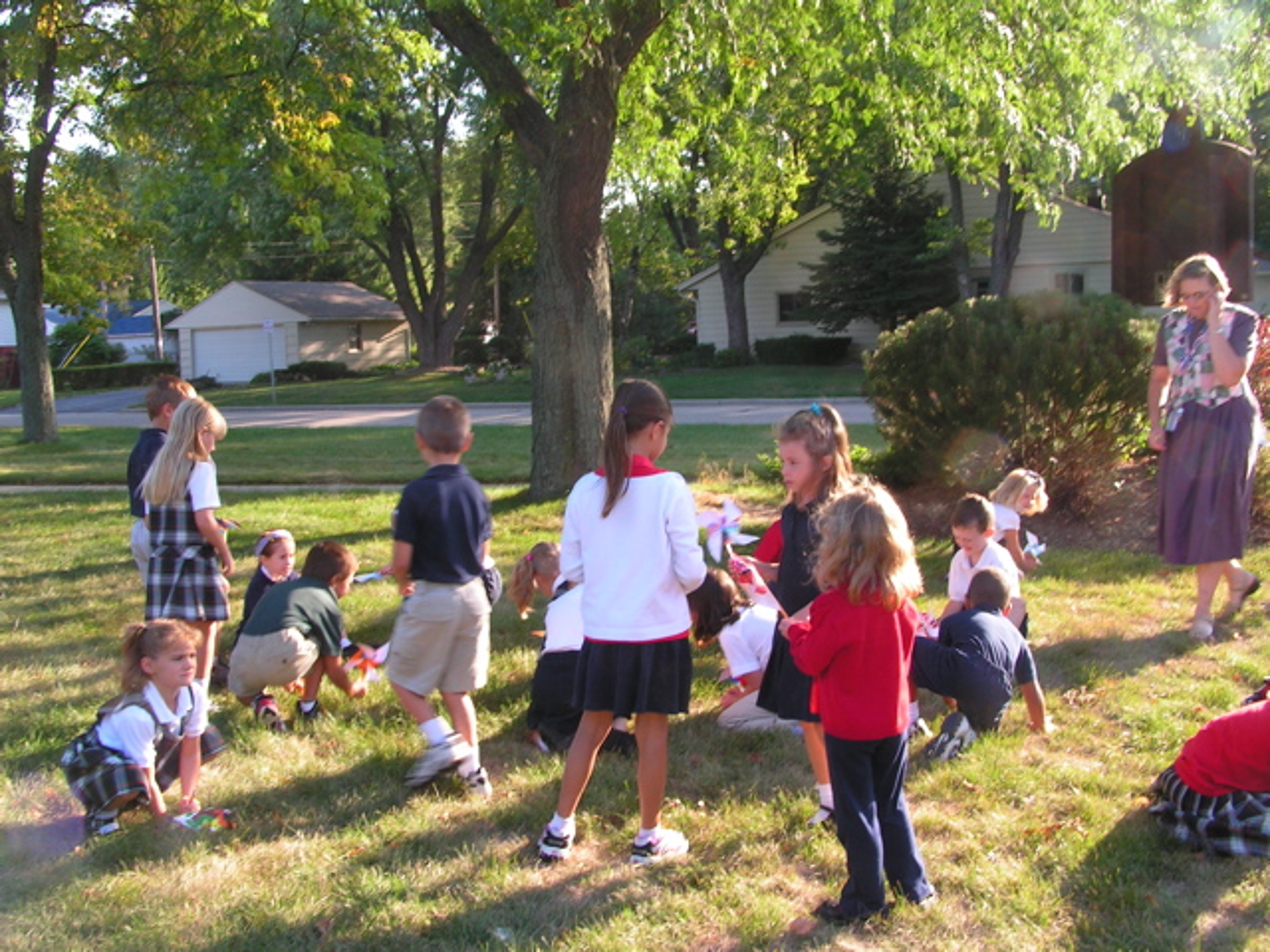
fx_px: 1504
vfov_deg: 35.1
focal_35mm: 41
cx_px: 635
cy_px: 476
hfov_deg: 45.8
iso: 50
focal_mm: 6.8
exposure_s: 1/40
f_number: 5.6
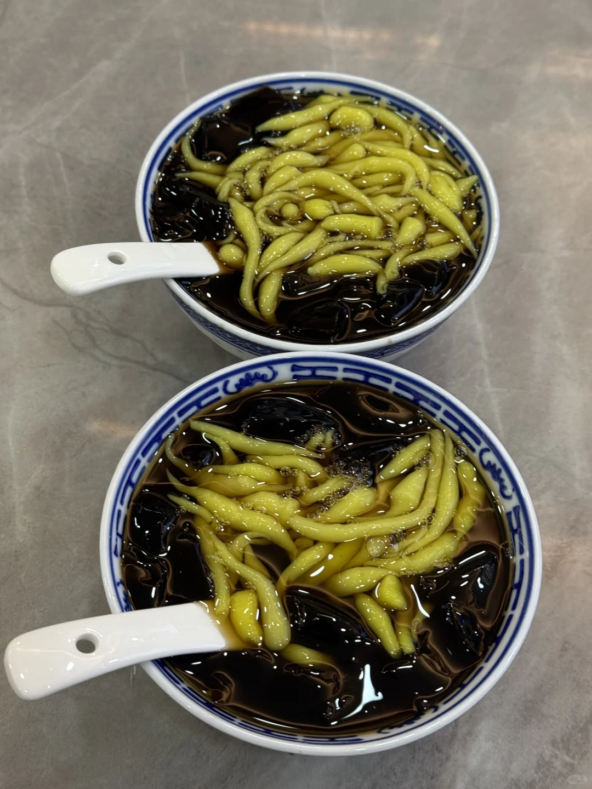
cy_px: 394
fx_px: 1095
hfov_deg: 30.3
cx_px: 296
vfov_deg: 39.7
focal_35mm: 48
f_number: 1.78
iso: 50
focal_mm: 6.76
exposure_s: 1/50
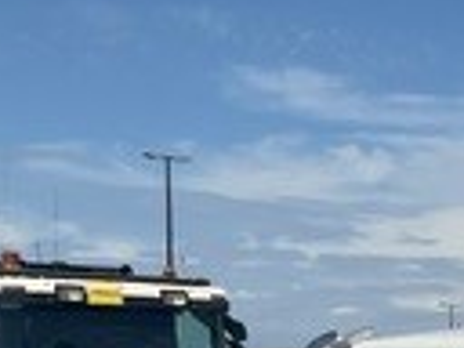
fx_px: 1944
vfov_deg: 9.9
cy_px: 522
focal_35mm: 145
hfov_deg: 12.4
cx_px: 841
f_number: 1.8
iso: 16
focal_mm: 3
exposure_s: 1/4405
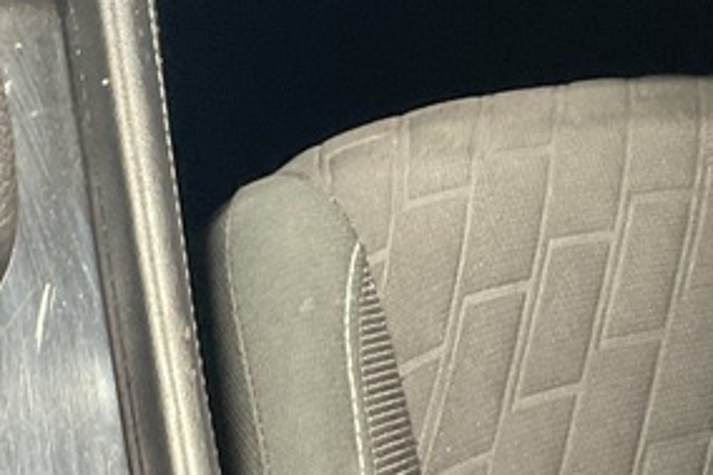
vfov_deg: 13.4
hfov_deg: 20.0
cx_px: 457
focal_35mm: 102
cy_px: 148
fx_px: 2019
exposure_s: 1/33
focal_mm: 3
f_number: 1.8
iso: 250
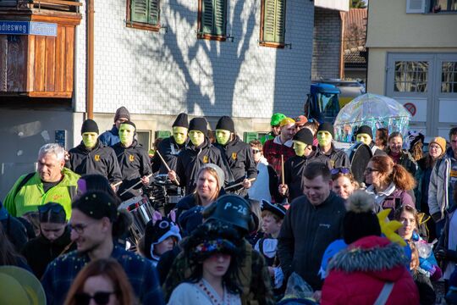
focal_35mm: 158
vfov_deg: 8.7
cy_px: 152
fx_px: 1999
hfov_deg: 13.0
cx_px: 228
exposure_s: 1/1000
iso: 720
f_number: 5.6
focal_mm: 105
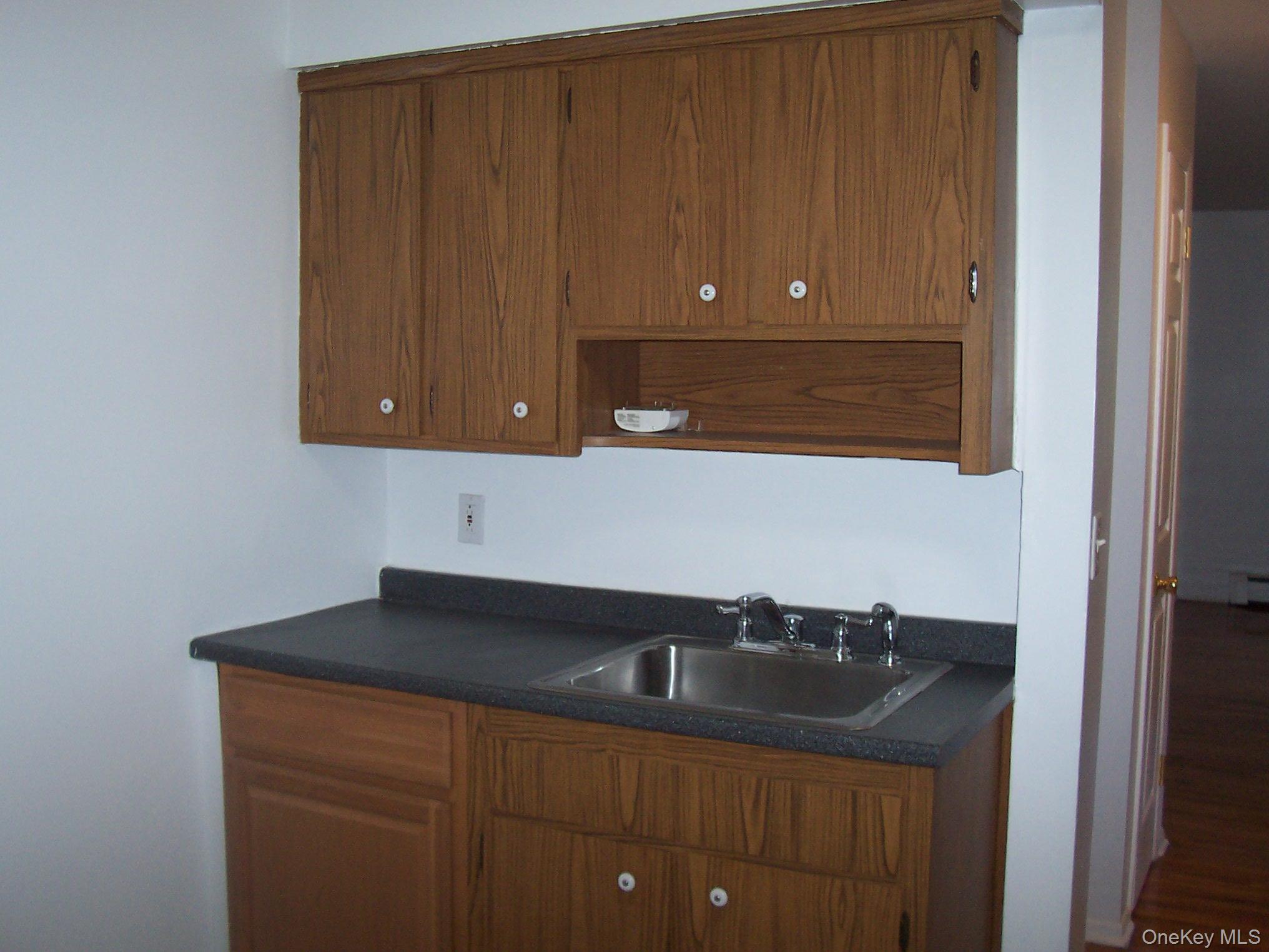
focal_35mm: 37
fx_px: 1356
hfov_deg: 50.1
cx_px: 634
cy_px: 476
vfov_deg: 38.7
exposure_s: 1/60
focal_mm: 5.6
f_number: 2.8
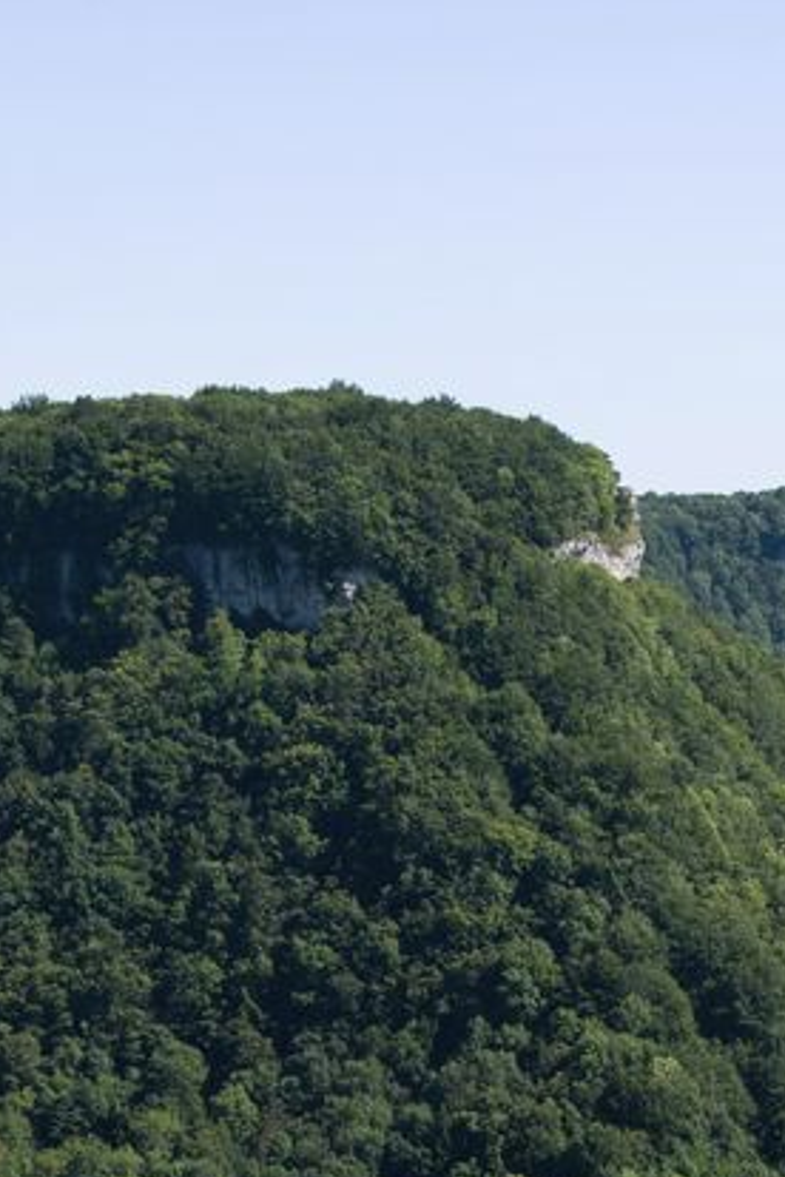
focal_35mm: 136
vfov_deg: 14.3
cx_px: 927
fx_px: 4448
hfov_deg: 9.9
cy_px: 1629
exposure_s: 1/250
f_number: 8
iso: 100
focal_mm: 44
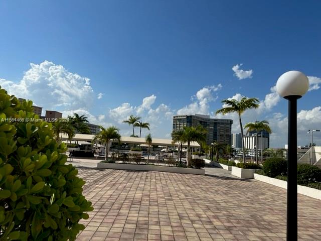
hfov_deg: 71.6
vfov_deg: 56.8
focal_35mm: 24
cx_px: 160
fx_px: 223
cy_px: 120
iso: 80
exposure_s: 1/9709
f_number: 1.78
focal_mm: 6.86
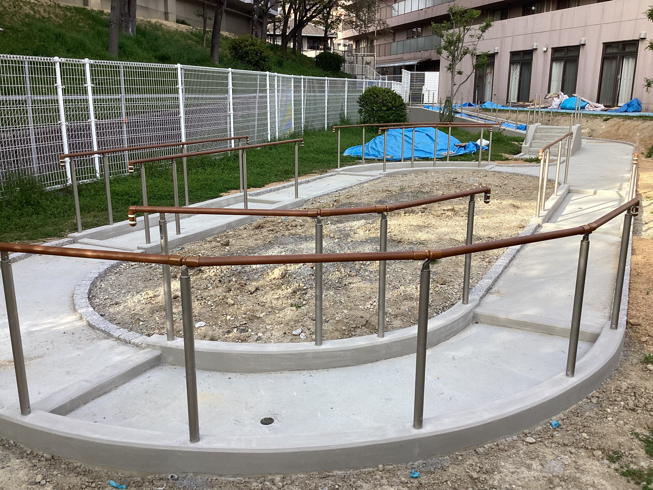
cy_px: 245
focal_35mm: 31
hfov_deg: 58.4
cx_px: 326
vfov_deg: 45.4
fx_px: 585
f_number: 2.4
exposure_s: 1/239
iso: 25
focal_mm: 3.3
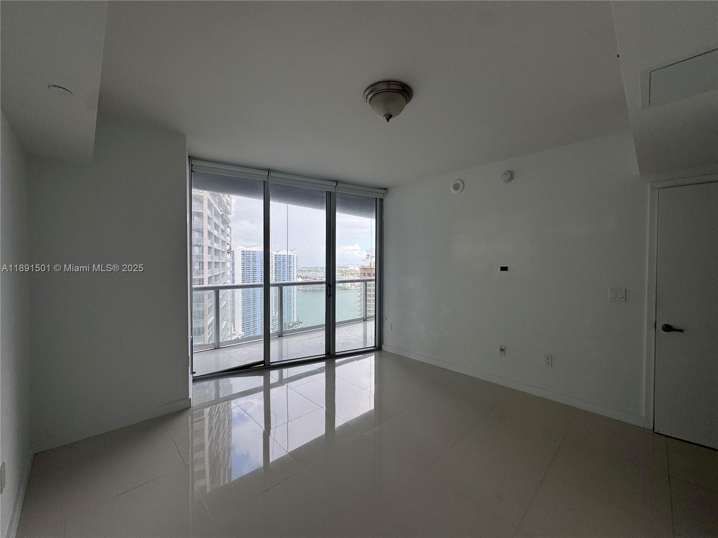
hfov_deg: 102.1
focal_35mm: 14
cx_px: 359
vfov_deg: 85.7
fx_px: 290
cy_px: 269
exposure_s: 1/239
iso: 40
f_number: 2.2
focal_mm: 2.22
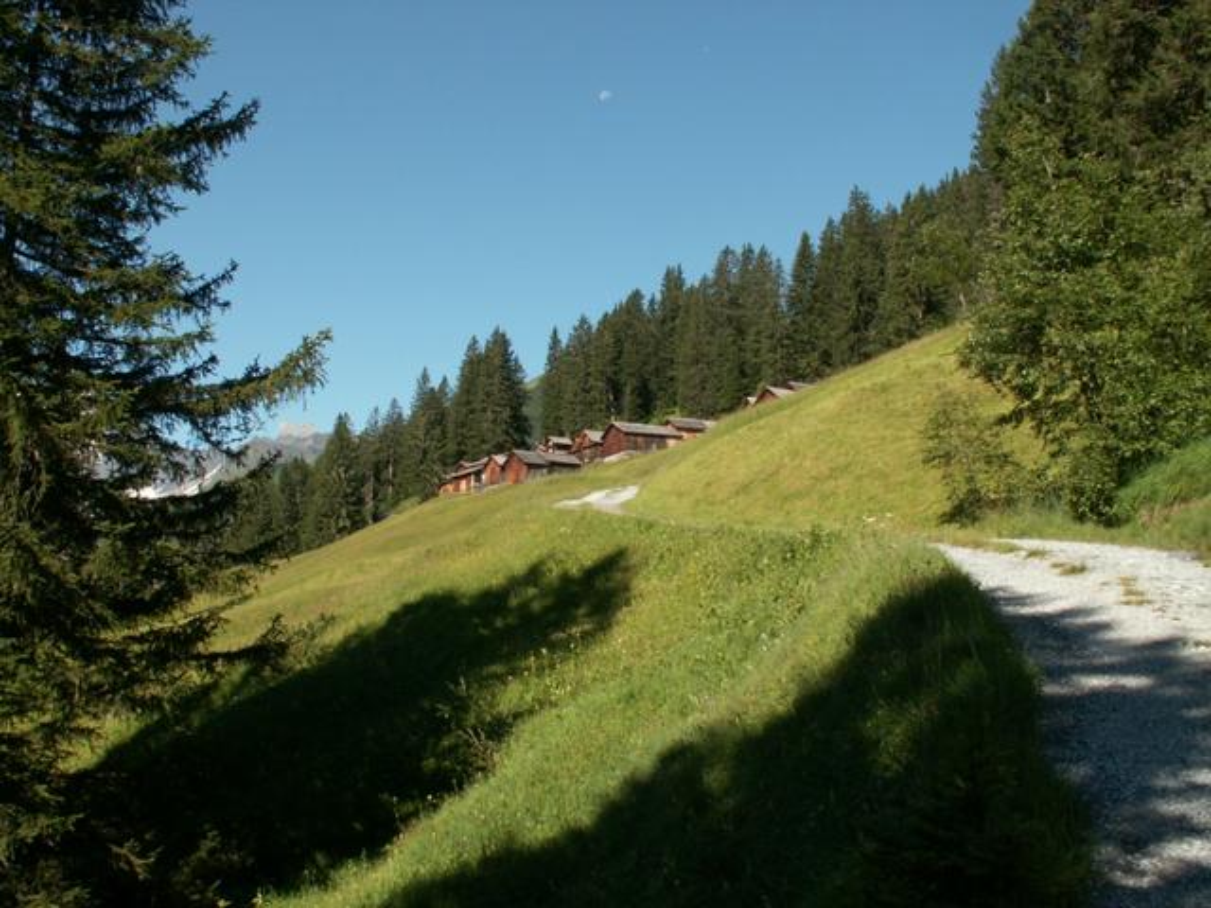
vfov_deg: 40.7
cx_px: 606
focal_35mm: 35
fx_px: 1224
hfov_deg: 52.6
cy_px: 454
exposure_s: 1/200
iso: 50
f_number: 5.6
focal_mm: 5.86
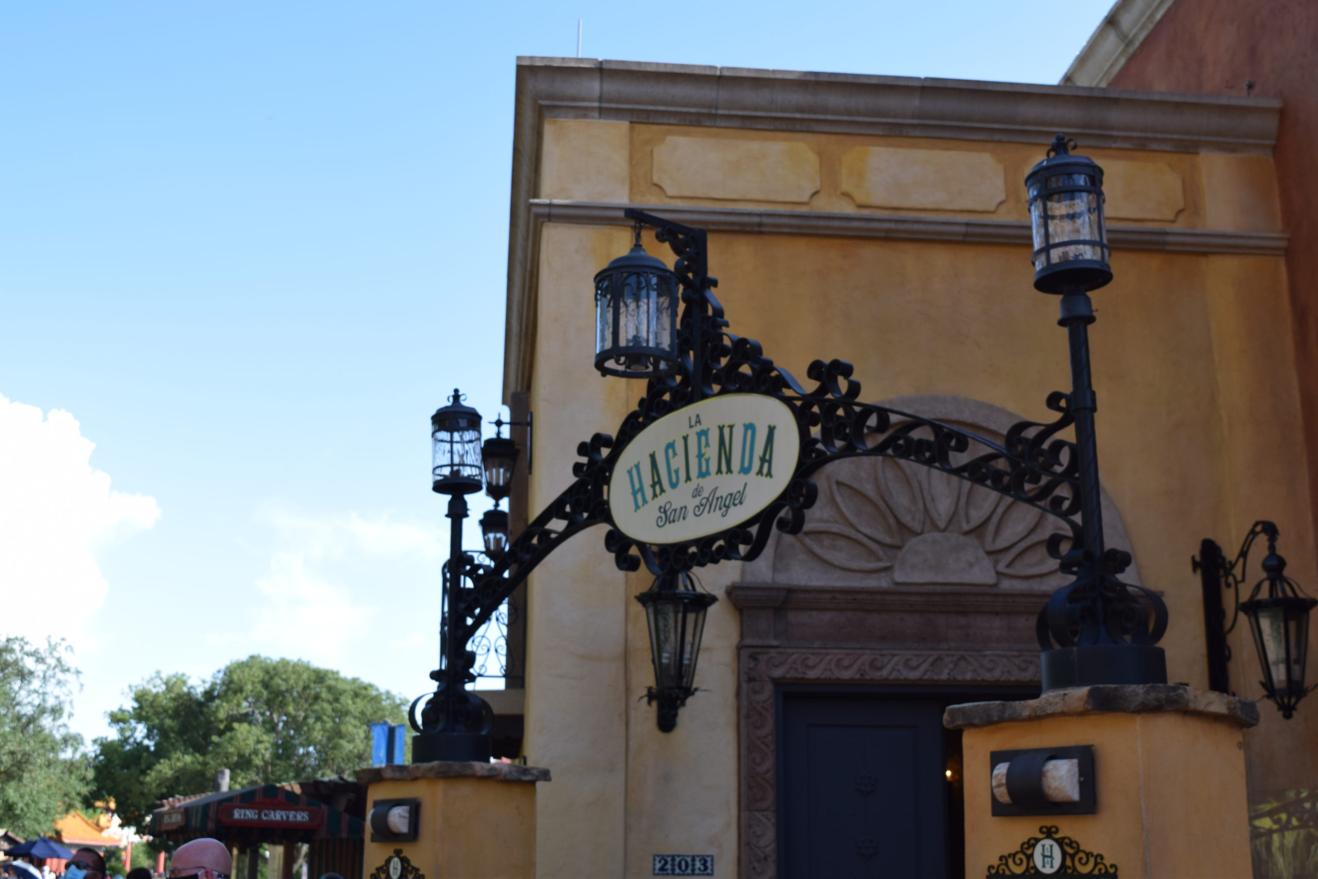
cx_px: 659
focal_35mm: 45
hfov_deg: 43.6
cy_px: 440
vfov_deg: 29.9
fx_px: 1647
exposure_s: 1/250
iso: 250
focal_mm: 30
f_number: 8
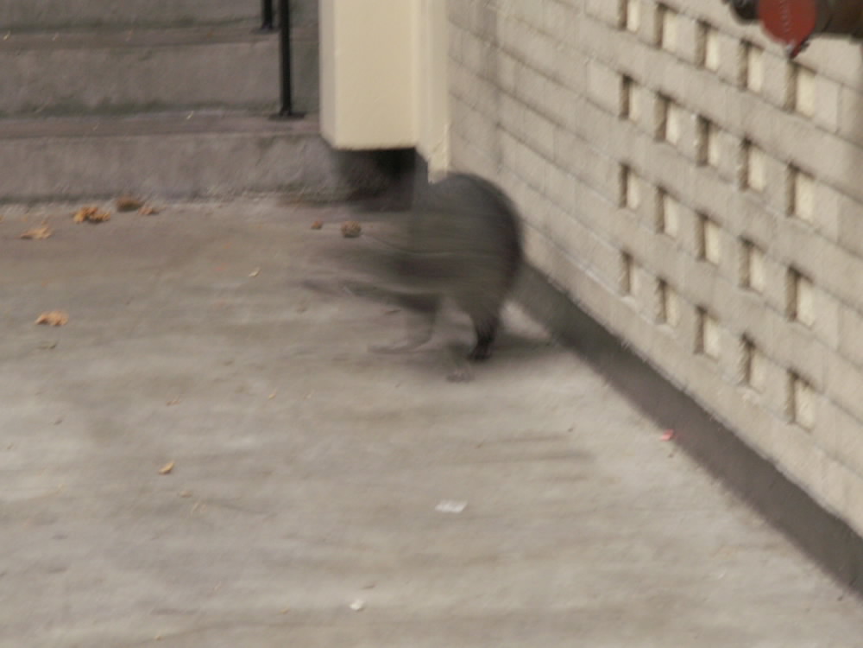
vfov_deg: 8.1
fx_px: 4587
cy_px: 324
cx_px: 432
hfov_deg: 10.7
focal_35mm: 184
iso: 160
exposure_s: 1/3
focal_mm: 30.13
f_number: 4
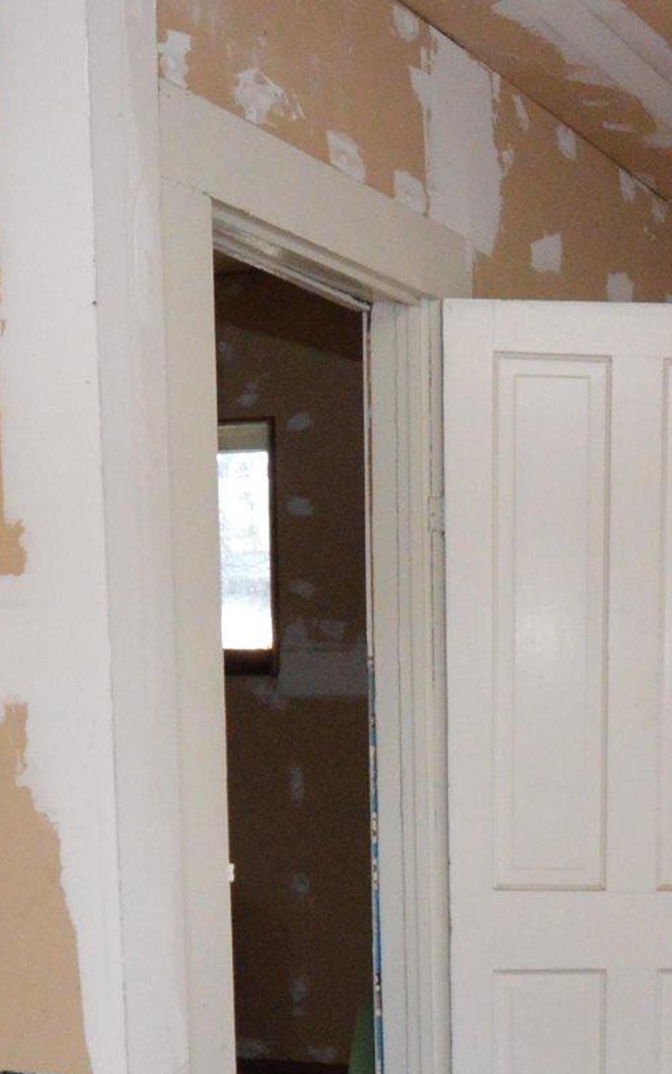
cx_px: 776
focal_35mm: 60
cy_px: 941
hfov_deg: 20.4
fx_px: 1758
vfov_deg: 32.5
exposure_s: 1/200
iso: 2000
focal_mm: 10
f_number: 8
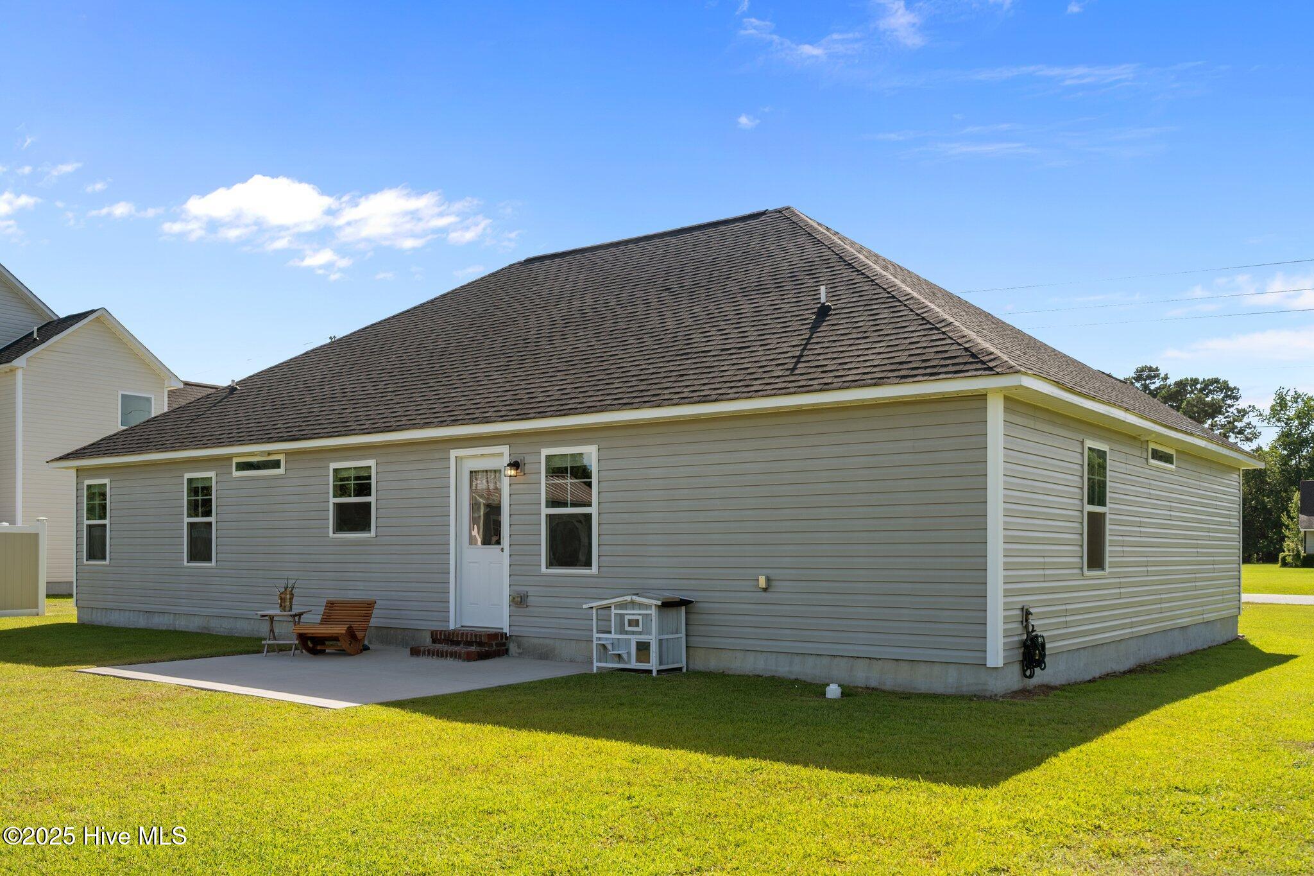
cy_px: 438
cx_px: 657
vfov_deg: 44.3
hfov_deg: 62.8
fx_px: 1077
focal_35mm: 30
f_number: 7.1
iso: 64
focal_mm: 29.5
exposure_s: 1/200
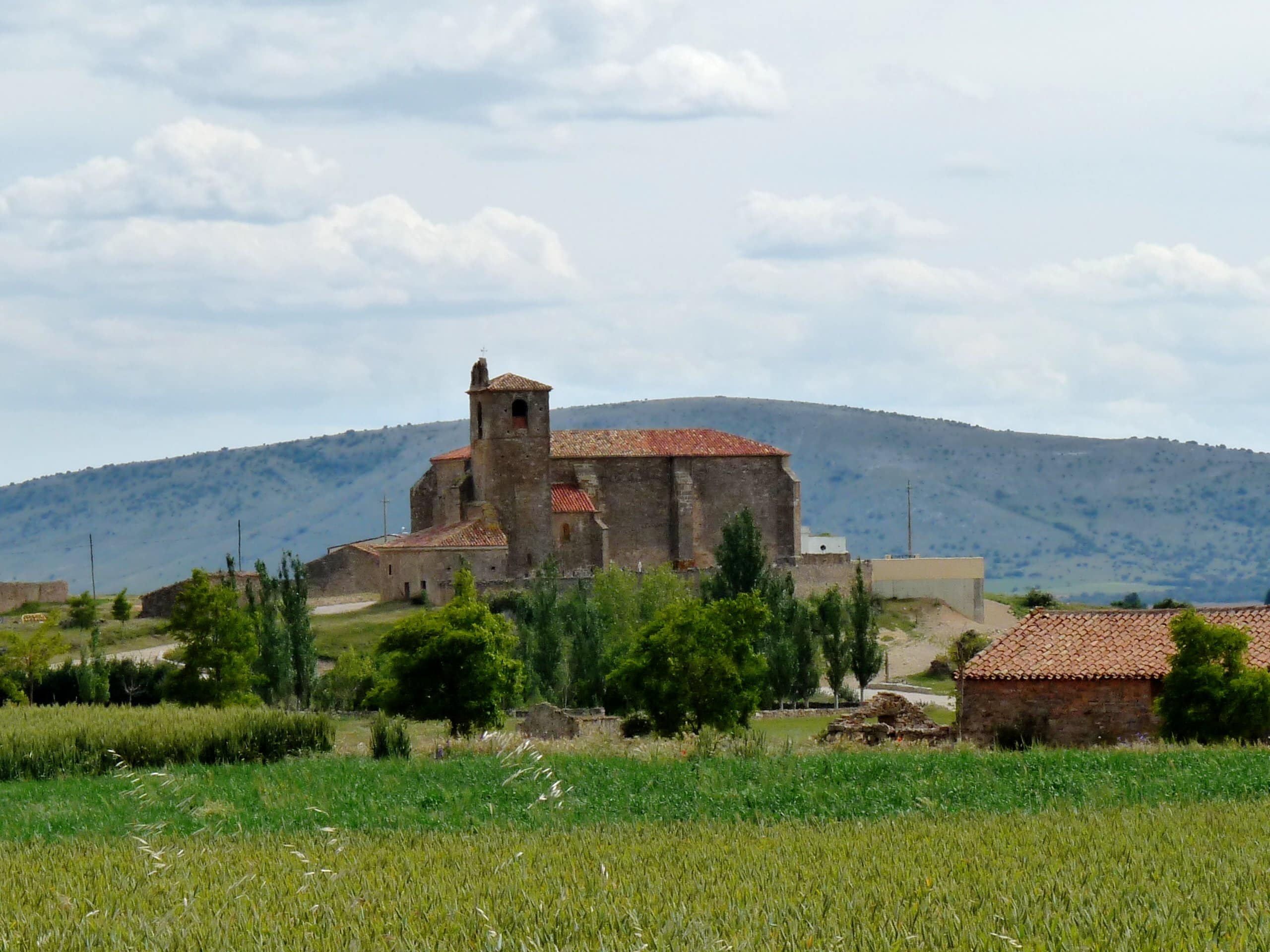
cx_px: 635
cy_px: 476
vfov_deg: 6.9
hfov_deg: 9.2
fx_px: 7851
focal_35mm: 214
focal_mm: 26.7
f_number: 8
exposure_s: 1/500
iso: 160
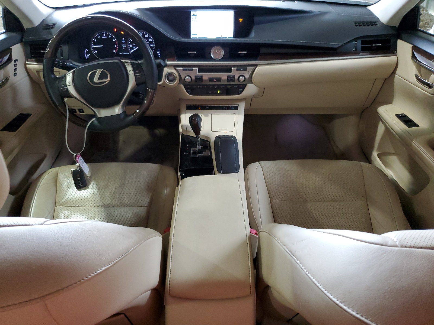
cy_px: 162
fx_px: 326
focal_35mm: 26
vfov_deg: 53.1
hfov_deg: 67.3
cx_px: 217
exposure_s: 1/60.2
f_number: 1.5
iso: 296
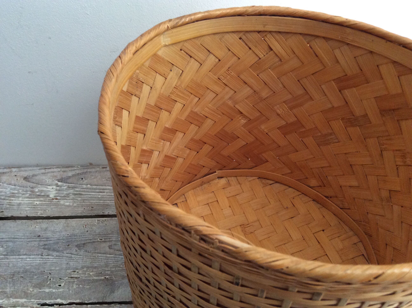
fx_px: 380
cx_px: 206
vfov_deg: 44.1
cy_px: 154
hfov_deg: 56.9
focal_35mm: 32
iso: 125
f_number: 2.4
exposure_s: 1/25
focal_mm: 3.3
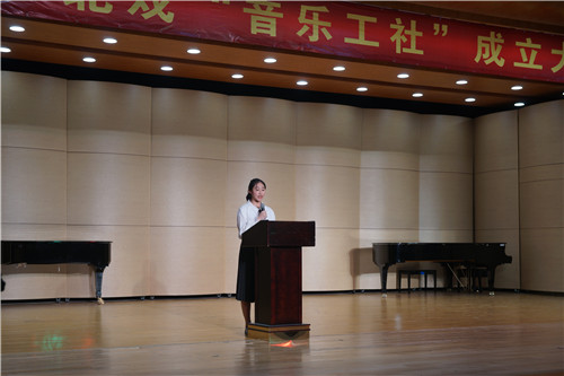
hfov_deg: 39.6
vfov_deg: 27.0
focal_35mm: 50
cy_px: 188
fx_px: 783
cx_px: 282
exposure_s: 1/60
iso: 320
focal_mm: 50
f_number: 4
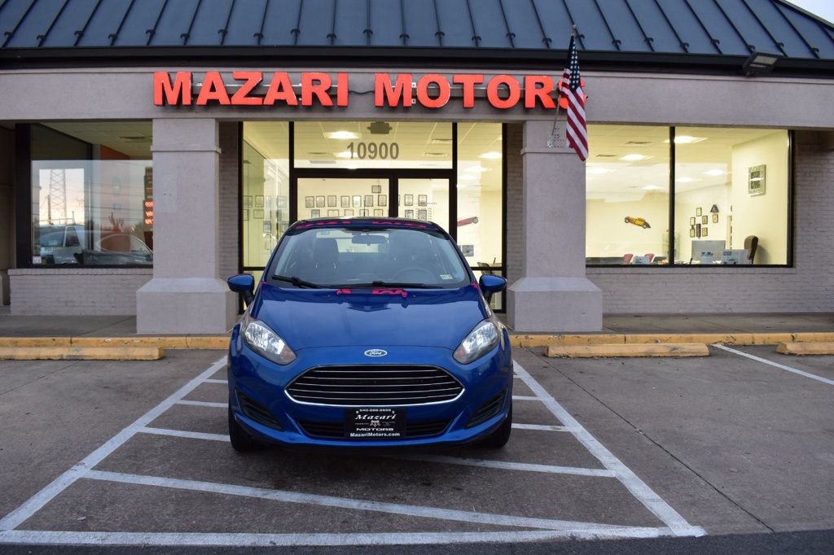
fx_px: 695
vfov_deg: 43.6
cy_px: 278
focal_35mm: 30
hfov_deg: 61.9
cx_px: 417
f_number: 6.3
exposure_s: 1/20
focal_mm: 20
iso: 400
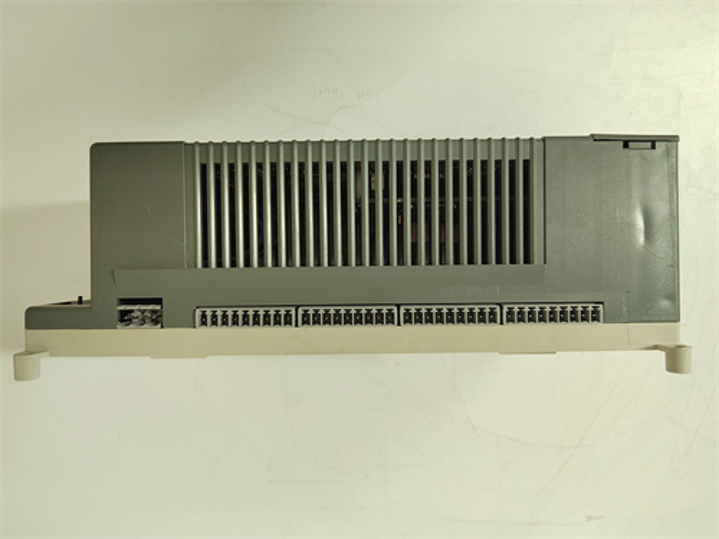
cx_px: 360
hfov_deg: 73.9
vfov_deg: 58.9
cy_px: 270
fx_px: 478
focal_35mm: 23
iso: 1528
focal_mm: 5.52
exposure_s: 1/50
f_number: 1.9
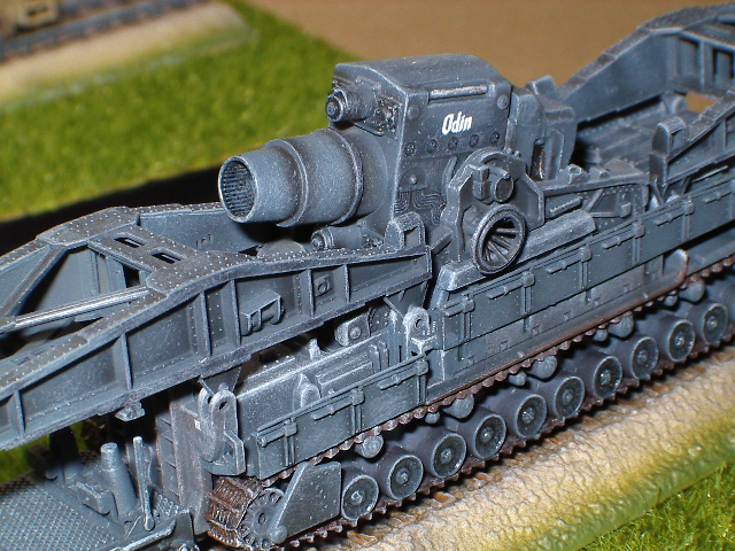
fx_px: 2421
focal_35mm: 114
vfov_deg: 13.0
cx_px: 368
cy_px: 276
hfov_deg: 17.3
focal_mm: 17.4
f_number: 9
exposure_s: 1/125
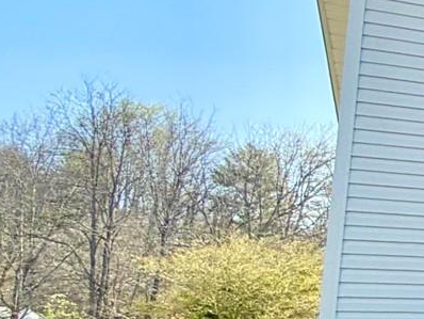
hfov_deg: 14.4
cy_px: 235
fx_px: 882
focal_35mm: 72
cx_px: 1060
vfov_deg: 20.3
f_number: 2.2
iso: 25
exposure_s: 1/928
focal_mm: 2.22
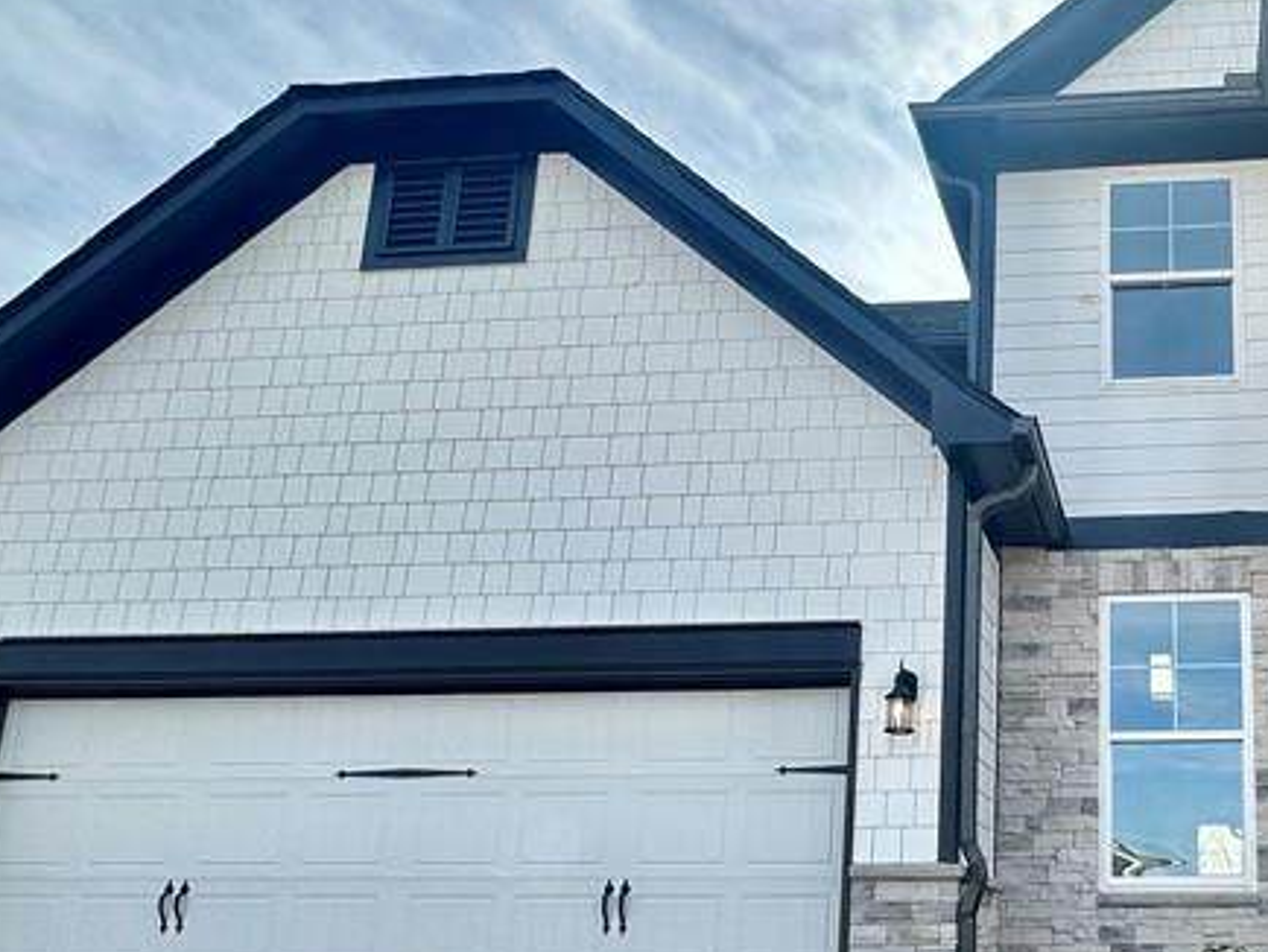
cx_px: 1099
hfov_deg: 50.2
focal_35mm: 33
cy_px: 713
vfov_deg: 41.7
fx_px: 1209
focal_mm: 2.22
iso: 40
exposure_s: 1/895
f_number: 2.2
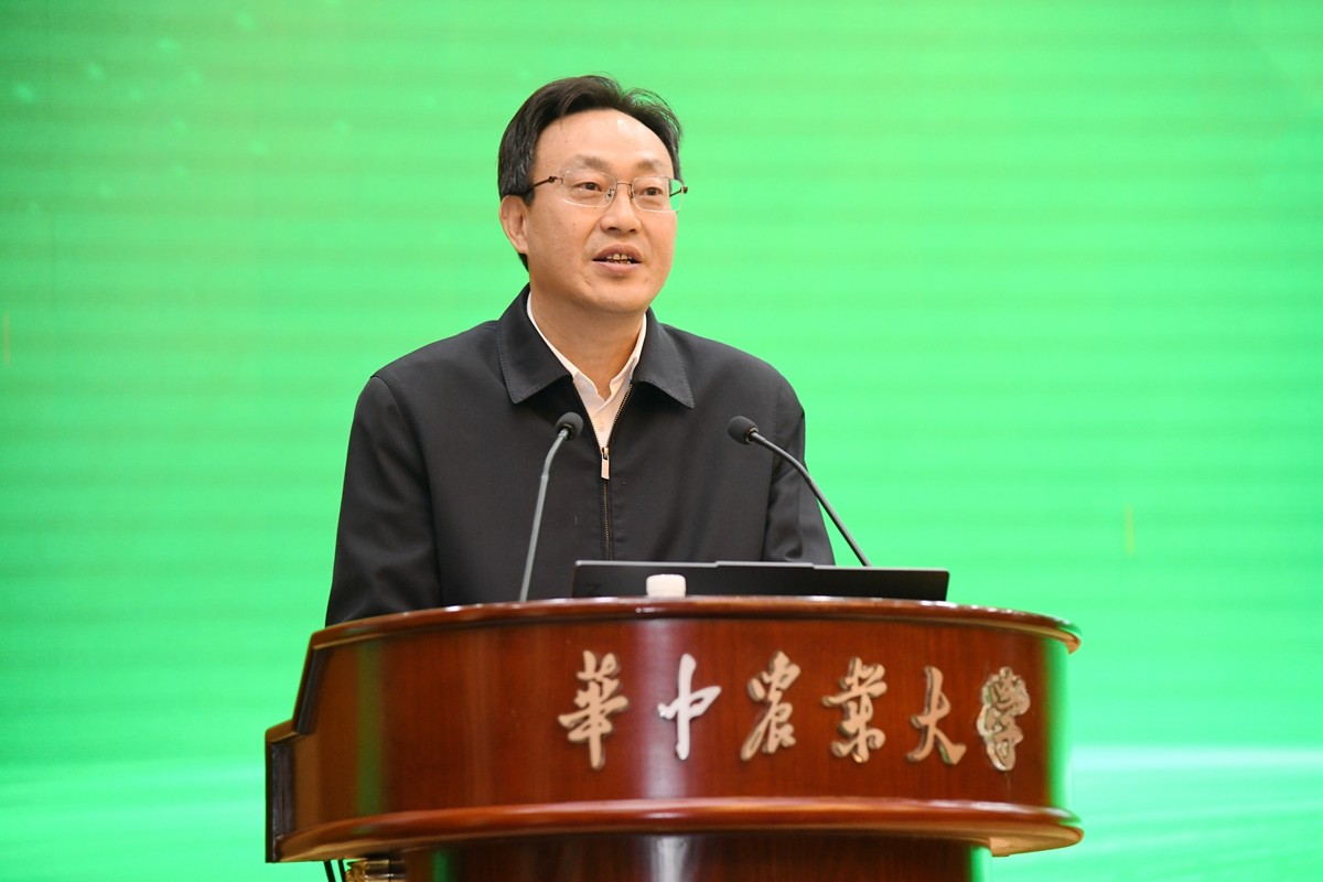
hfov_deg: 18.3
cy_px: 441
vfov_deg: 12.2
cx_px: 662
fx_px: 4116
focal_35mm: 112
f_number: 4
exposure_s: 1/100
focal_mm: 112
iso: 3200
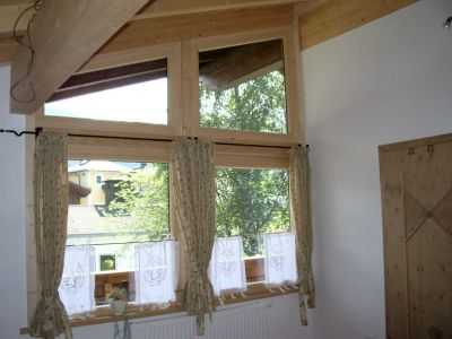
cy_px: 170
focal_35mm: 35
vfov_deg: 40.7
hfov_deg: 52.6
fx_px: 457
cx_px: 226
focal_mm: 5.8
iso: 160
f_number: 4.3
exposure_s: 1/160
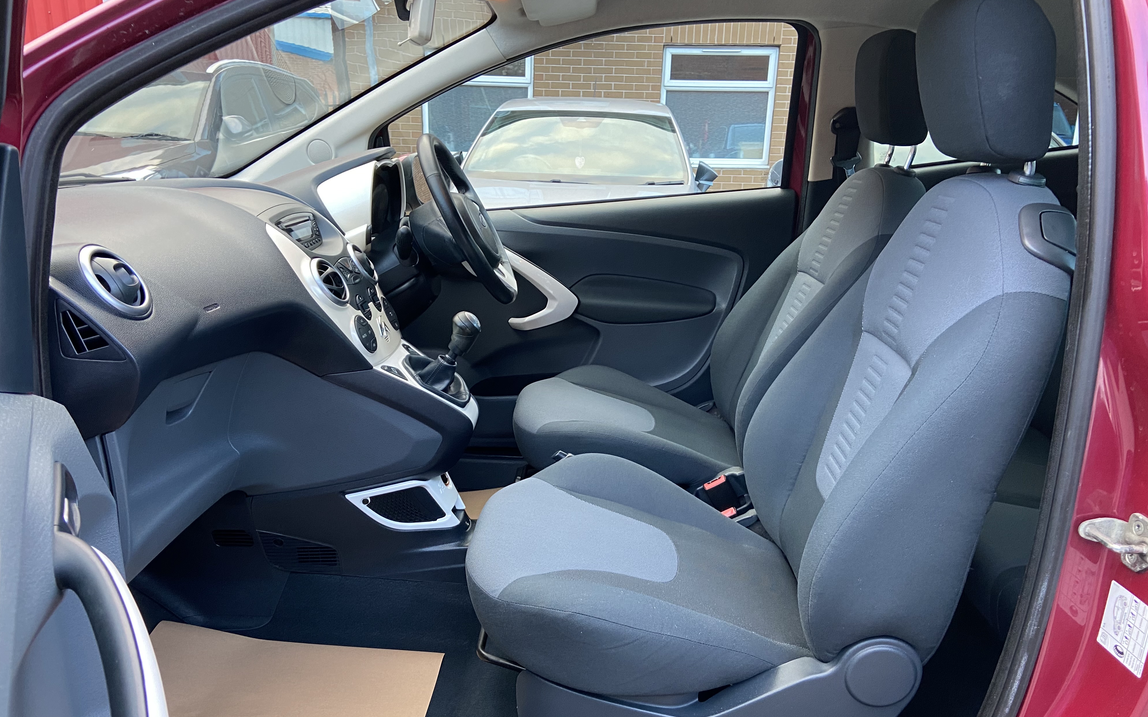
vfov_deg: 44.4
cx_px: 569
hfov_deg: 66.5
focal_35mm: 28
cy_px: 422
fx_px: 876
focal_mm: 4.25
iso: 160
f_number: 1.8
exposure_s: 1/60
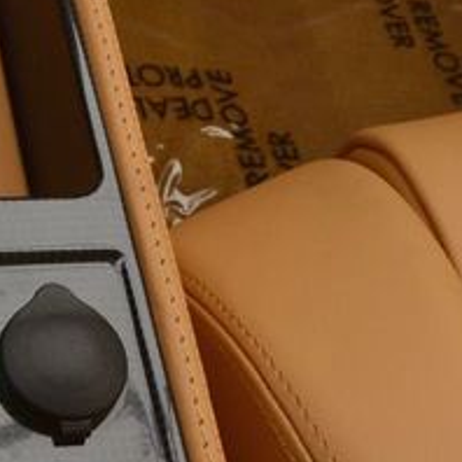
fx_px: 1117
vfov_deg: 23.3
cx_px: -117
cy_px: 178
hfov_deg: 21.4
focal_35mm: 74
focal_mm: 18
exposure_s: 1/320
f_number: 9
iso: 800
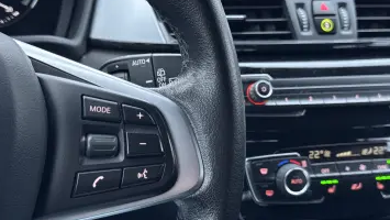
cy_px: 114
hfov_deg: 39.2
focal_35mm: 53
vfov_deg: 22.7
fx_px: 548
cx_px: 193
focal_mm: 6.76
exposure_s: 1/33
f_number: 1.78
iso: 500
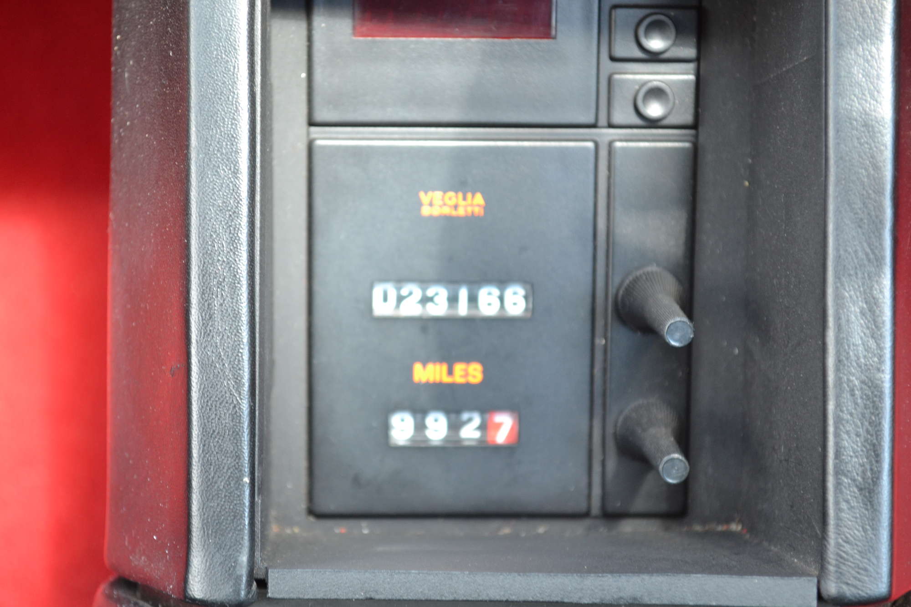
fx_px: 2087
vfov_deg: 16.6
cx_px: 456
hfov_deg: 24.6
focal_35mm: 82
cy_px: 304
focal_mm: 55
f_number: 5.6
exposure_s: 1/60
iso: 800
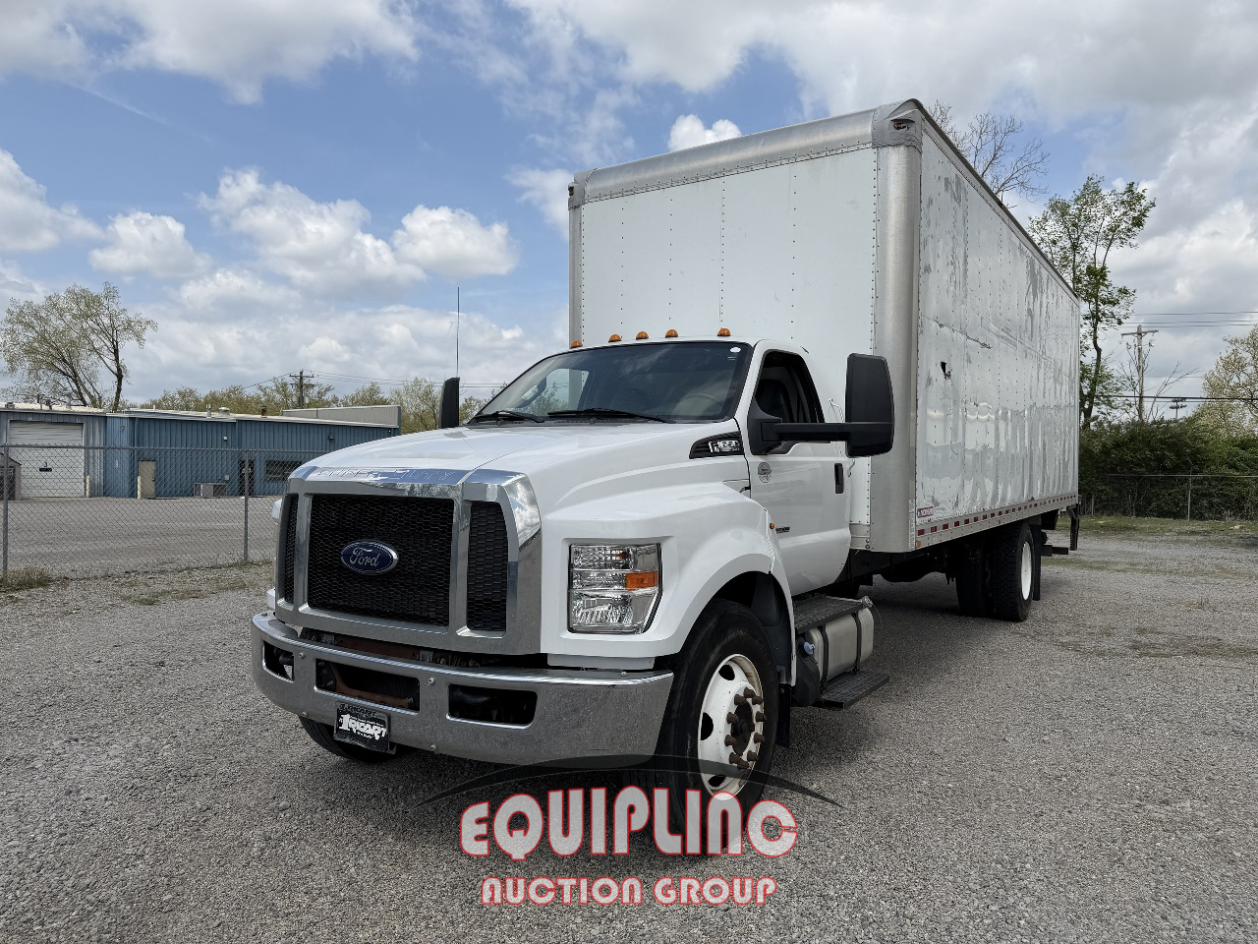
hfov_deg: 71.6
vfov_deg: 56.8
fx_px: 872
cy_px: 472
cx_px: 629
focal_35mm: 24
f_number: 1.78
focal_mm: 6.76
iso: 80
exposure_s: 1/6173
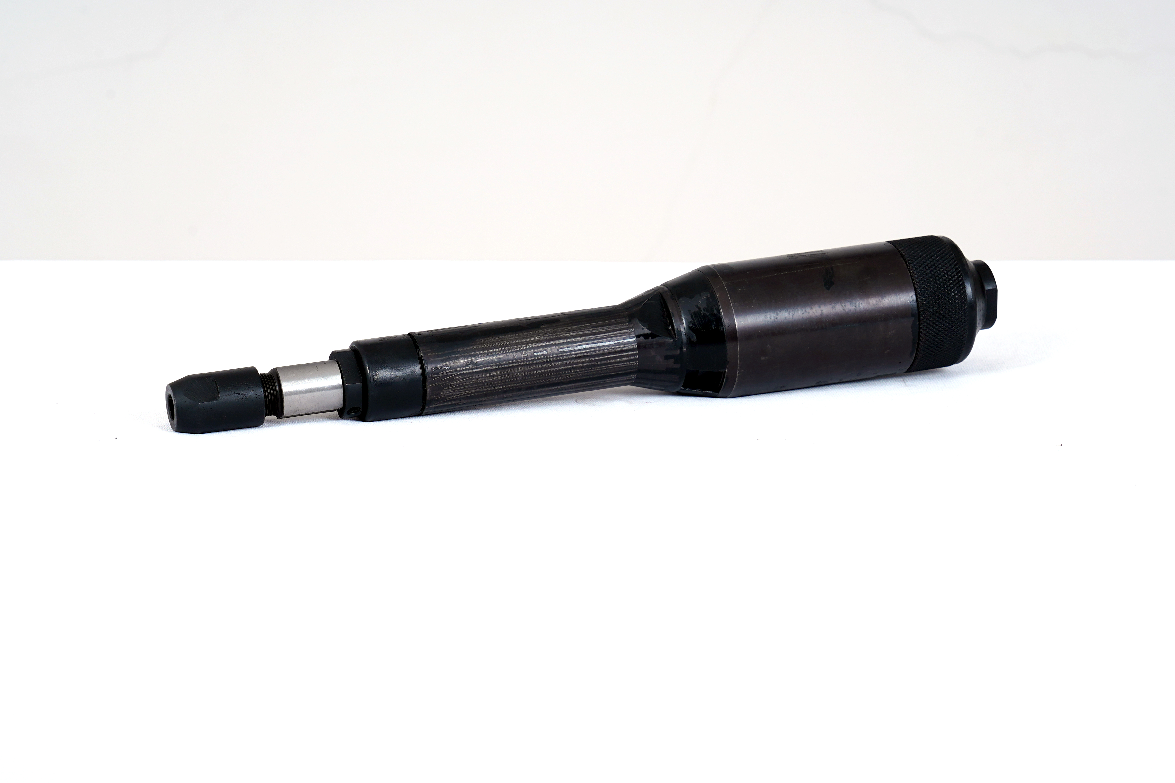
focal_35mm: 88
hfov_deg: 23.1
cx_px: 588
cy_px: 392
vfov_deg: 15.5
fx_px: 2872
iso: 200
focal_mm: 88
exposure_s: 1/160
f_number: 13
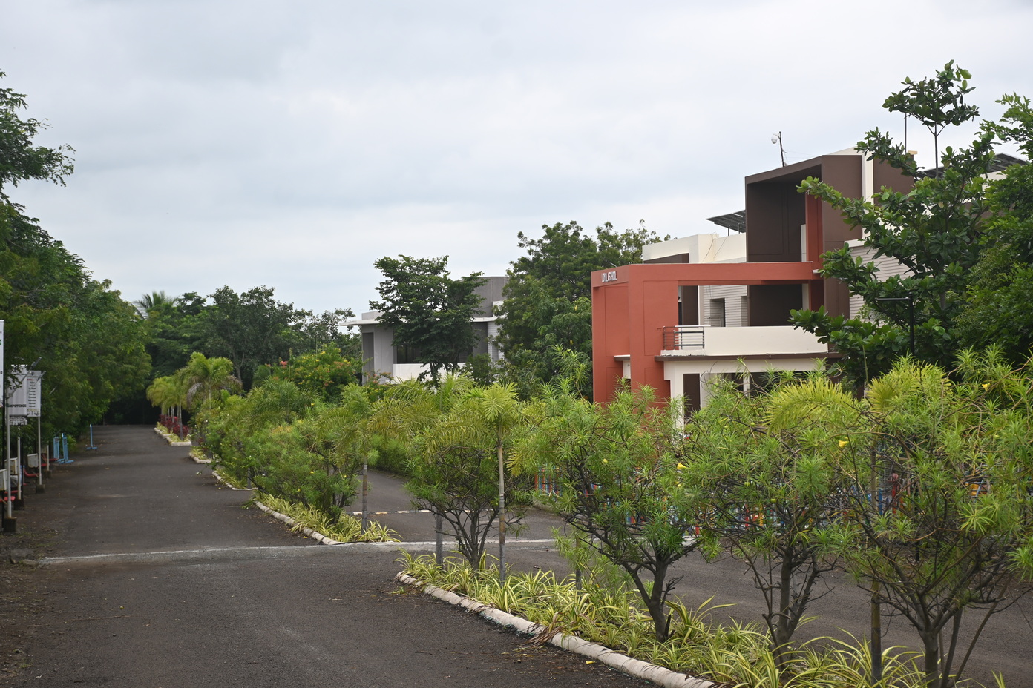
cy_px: 344
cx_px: 516
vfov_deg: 17.5
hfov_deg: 26.0
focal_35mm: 78
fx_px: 2238
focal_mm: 52
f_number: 6.3
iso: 100
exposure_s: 1/320
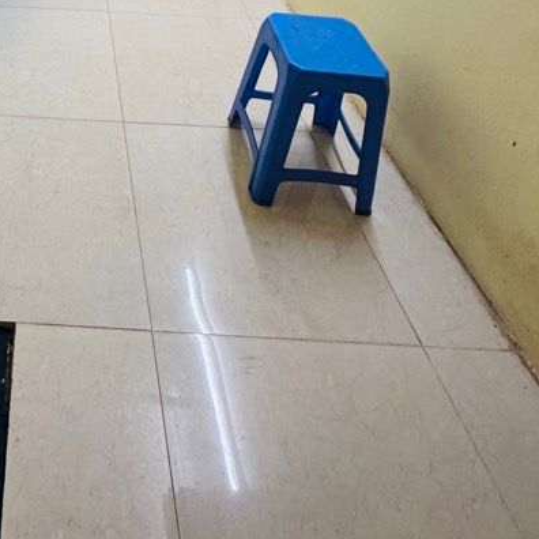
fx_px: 564
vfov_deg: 36.7
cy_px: -133
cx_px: 39
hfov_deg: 45.6
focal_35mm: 32
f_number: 2.2
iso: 250
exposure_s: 1/50
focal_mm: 2.22
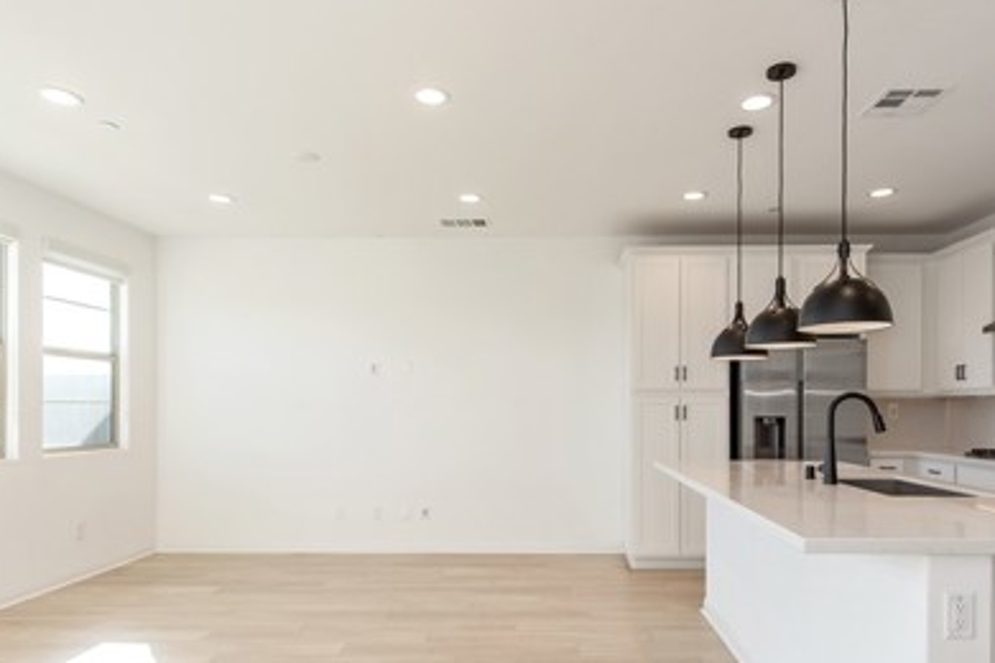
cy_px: 412
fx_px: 636
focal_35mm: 23
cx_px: 536
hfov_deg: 76.0
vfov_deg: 54.5
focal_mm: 14
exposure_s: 1/125
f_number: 5.6
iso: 100
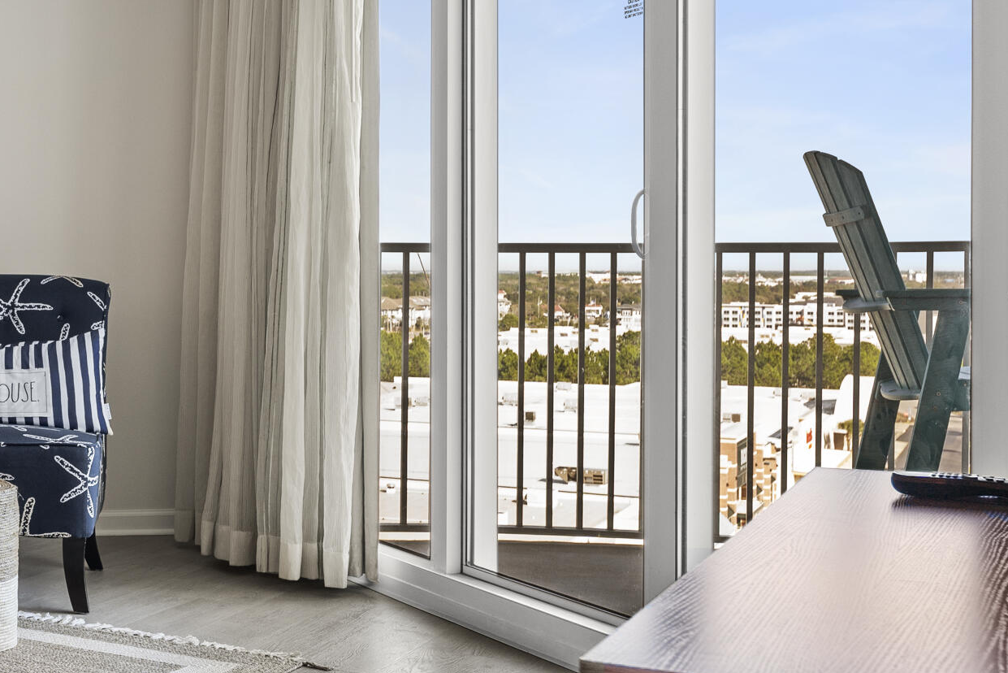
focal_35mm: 58
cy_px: 266
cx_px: -187
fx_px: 1624
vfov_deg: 23.4
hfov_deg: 29.8
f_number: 7.1
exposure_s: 1/4
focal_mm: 24
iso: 200
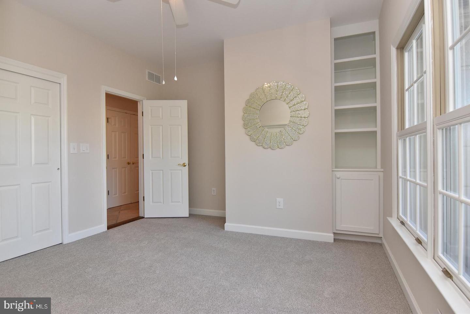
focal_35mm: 18
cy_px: 157
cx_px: 235
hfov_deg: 90.0
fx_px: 235
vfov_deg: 67.5
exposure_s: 1/80
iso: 800
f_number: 7.1
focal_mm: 12
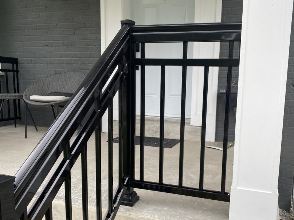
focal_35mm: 33
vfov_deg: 42.8
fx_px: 280
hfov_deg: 55.2
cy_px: 125
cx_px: 167
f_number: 1.8
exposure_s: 1/515
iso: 32
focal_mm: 4.25
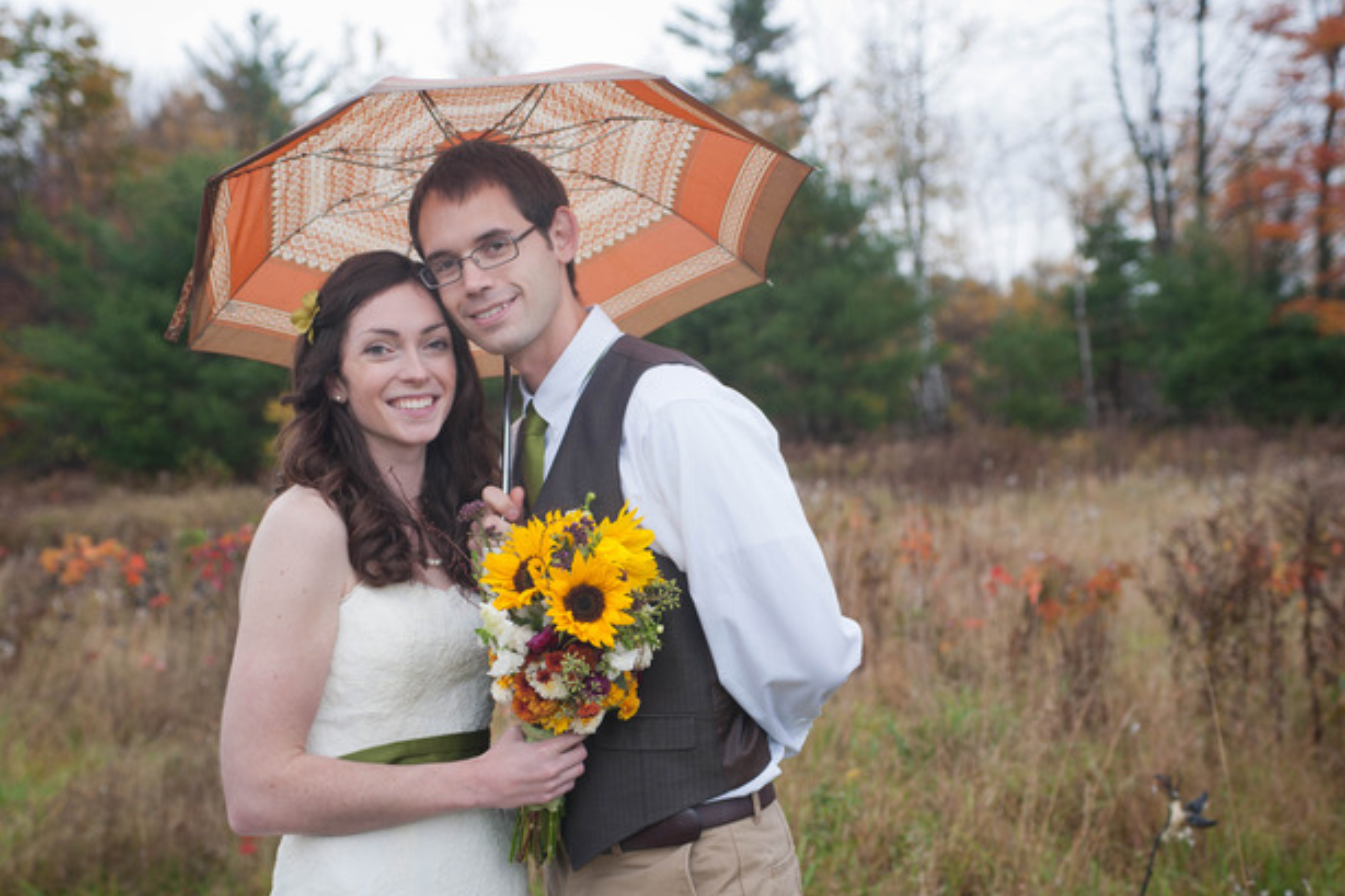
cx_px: 662
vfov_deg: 27.0
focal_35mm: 50
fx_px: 1867
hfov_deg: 39.6
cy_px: 451
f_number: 4.5
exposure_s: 1/160
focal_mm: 48
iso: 250
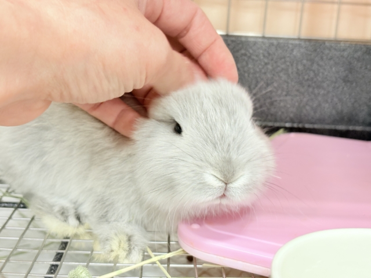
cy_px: 139
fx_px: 557
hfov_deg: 36.8
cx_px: 186
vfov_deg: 28.0
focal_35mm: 52
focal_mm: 5.96
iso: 160
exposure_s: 1/33
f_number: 1.6
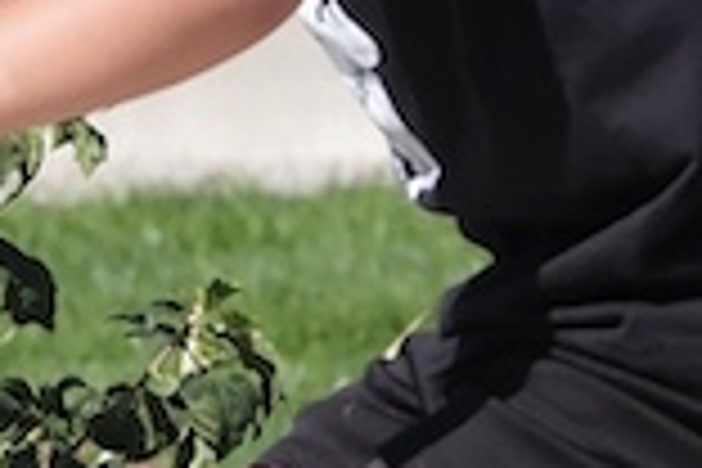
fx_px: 17451
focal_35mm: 895
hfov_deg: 2.3
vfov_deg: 1.5
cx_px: -292
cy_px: 414
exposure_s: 1/1300
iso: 400
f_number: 5.6
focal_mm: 77.3
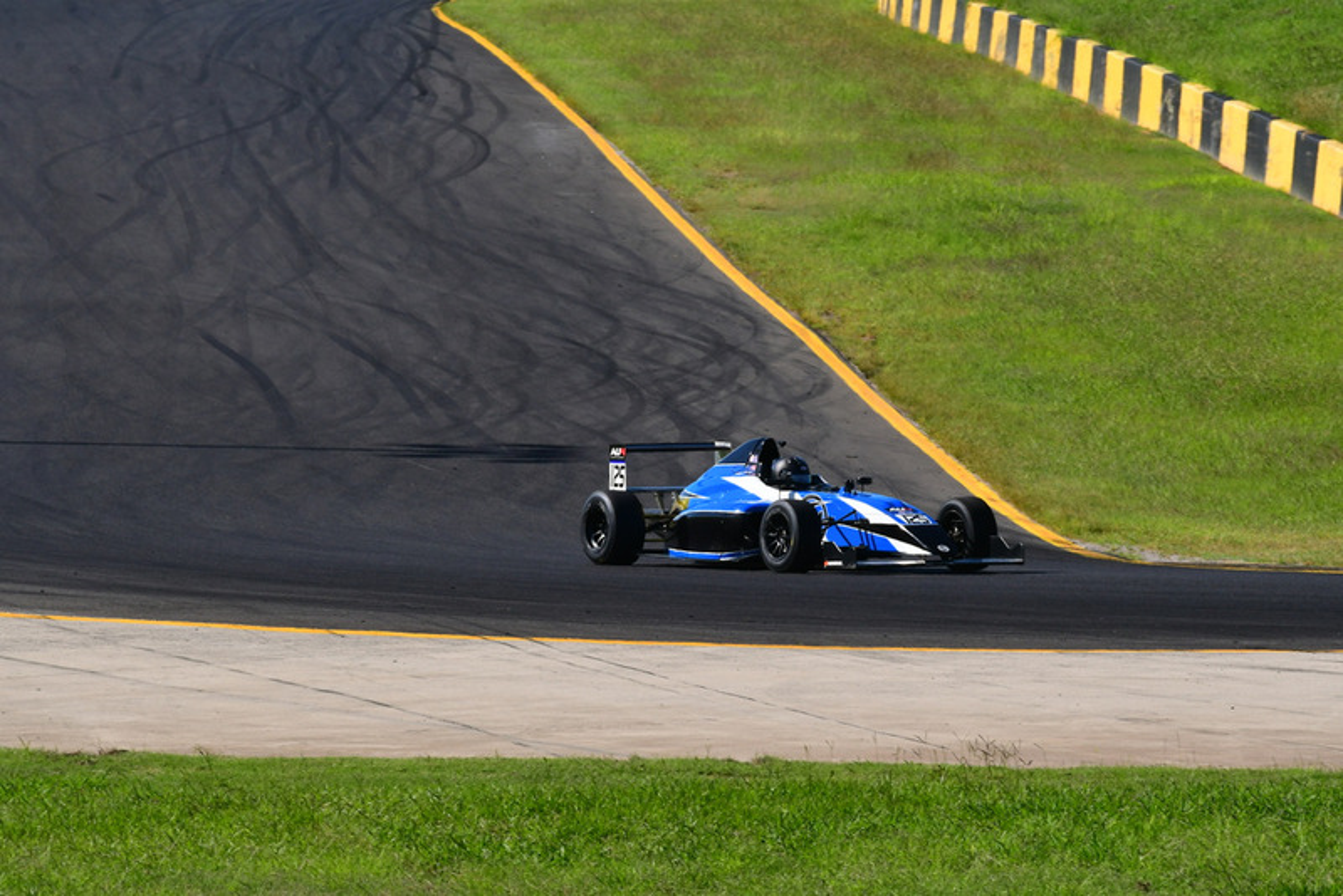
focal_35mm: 480
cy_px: 448
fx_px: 17912
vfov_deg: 2.9
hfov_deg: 4.3
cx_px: 672
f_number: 13
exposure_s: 1/640
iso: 500
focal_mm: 320
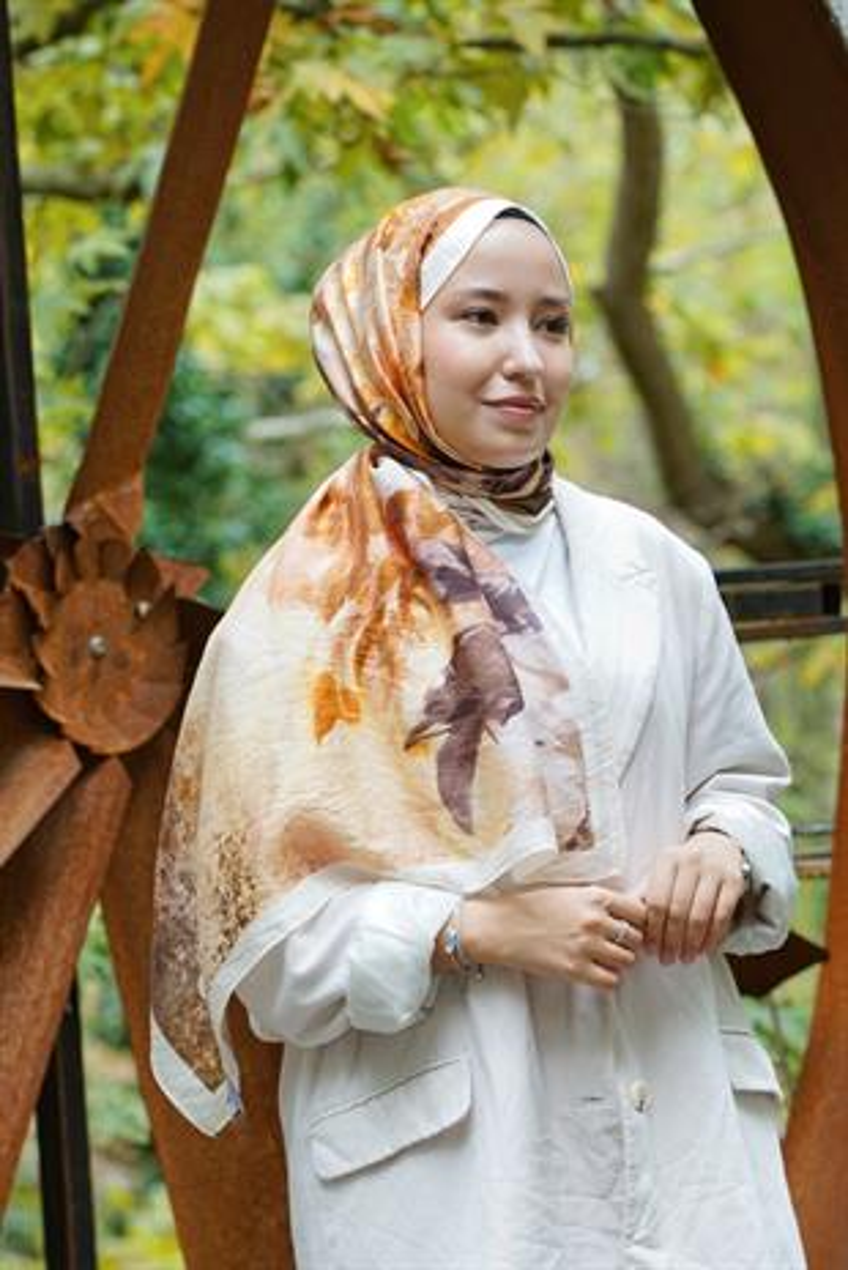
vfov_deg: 17.8
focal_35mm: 115
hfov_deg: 11.9
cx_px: 424
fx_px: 4057
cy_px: 635
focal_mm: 115
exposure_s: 1/100
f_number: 6.3
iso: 640
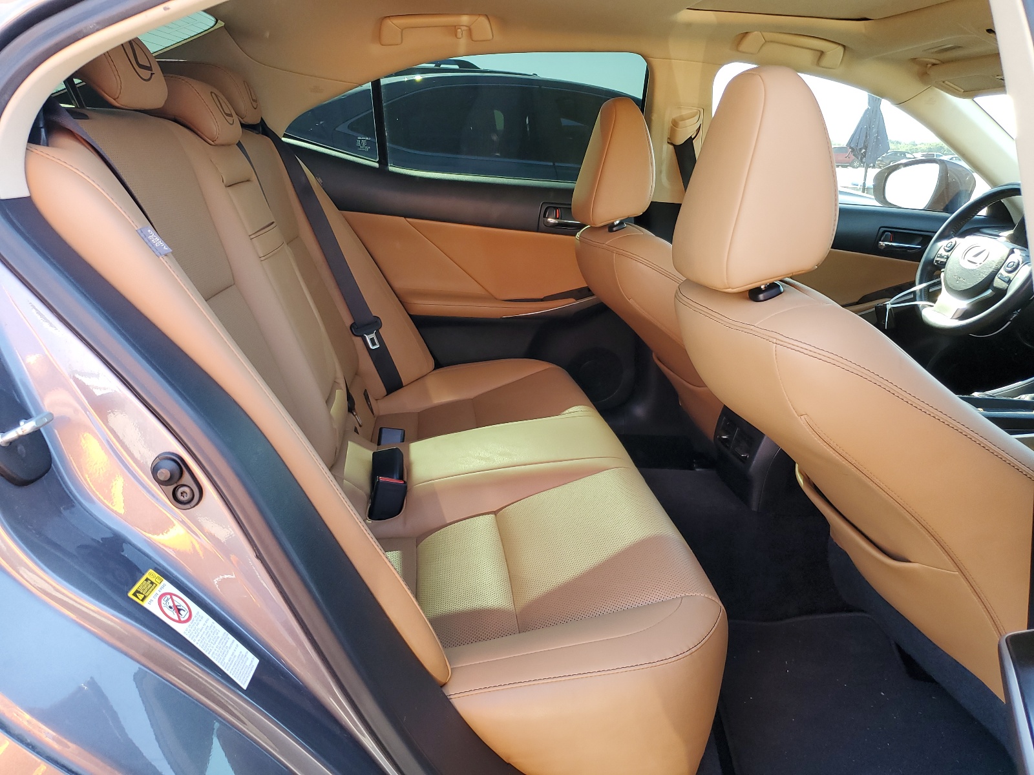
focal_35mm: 26
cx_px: 517
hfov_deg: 67.3
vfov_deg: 53.1
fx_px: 777
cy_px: 388
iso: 59
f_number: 1.5
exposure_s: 1/120
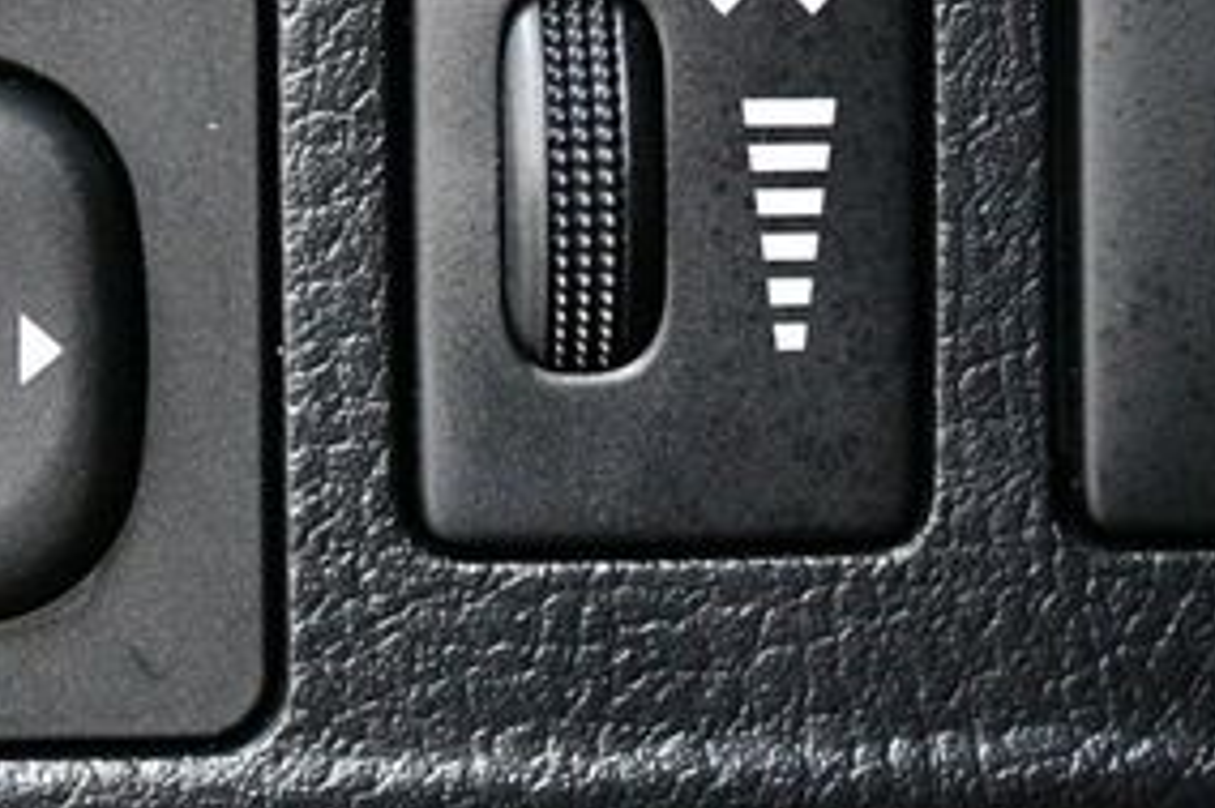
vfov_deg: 12.6
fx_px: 3643
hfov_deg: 18.9
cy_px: 218
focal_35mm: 108
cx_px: 432
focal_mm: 32
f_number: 4.8
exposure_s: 1/60
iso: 10000
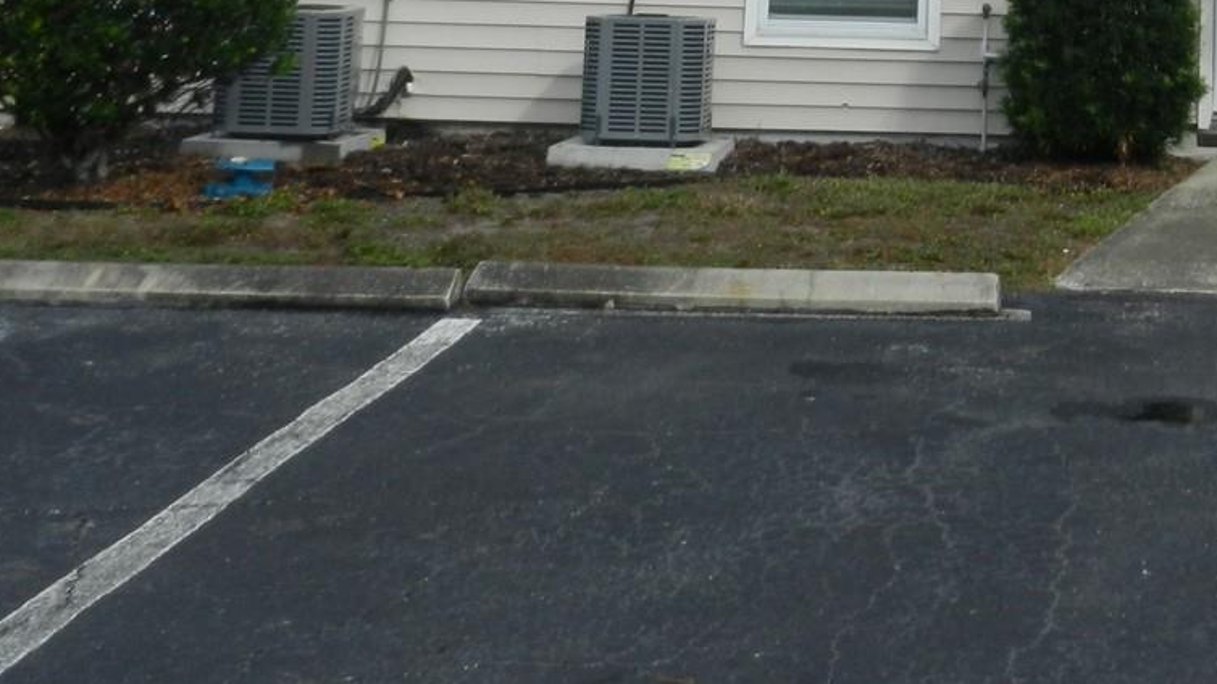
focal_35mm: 67
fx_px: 2162
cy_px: -269
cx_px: 1099
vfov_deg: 16.7
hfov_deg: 30.1
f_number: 3.6
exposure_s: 1/1600
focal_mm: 5.1
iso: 160
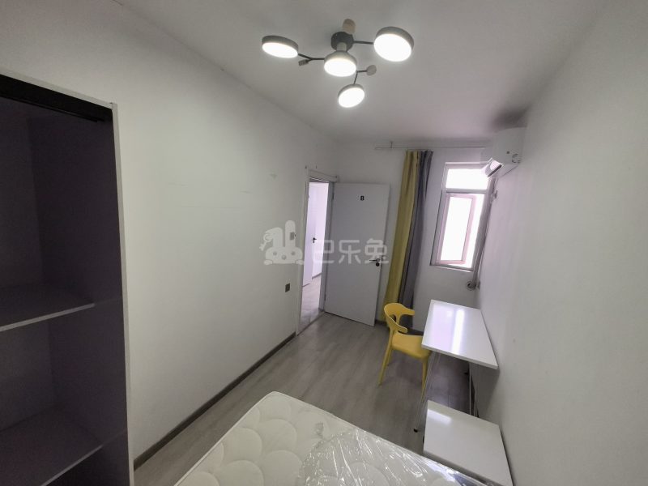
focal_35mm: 13
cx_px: 324
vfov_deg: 89.9
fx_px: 243
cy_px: 243
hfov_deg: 106.2
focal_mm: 1.95
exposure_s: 1/50
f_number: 2.2
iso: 125
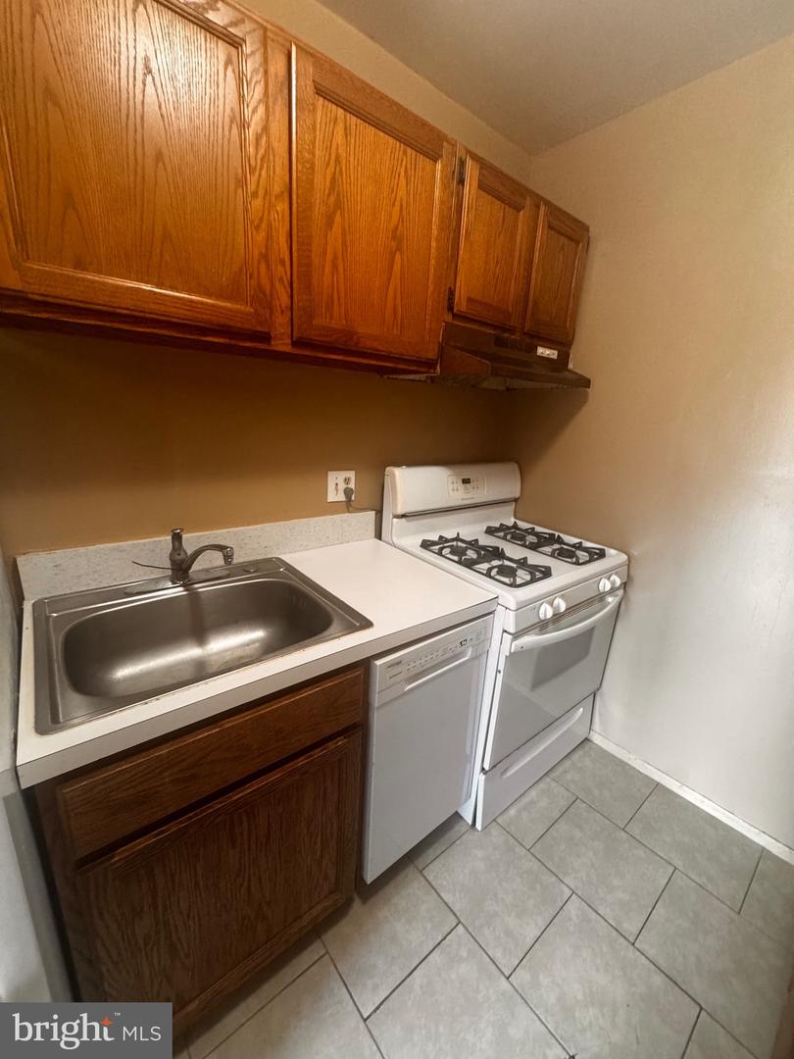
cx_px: 397
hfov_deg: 85.7
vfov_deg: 102.1
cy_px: 530
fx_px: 428
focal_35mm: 14
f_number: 2.2
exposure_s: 1/60
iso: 320
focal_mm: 2.22
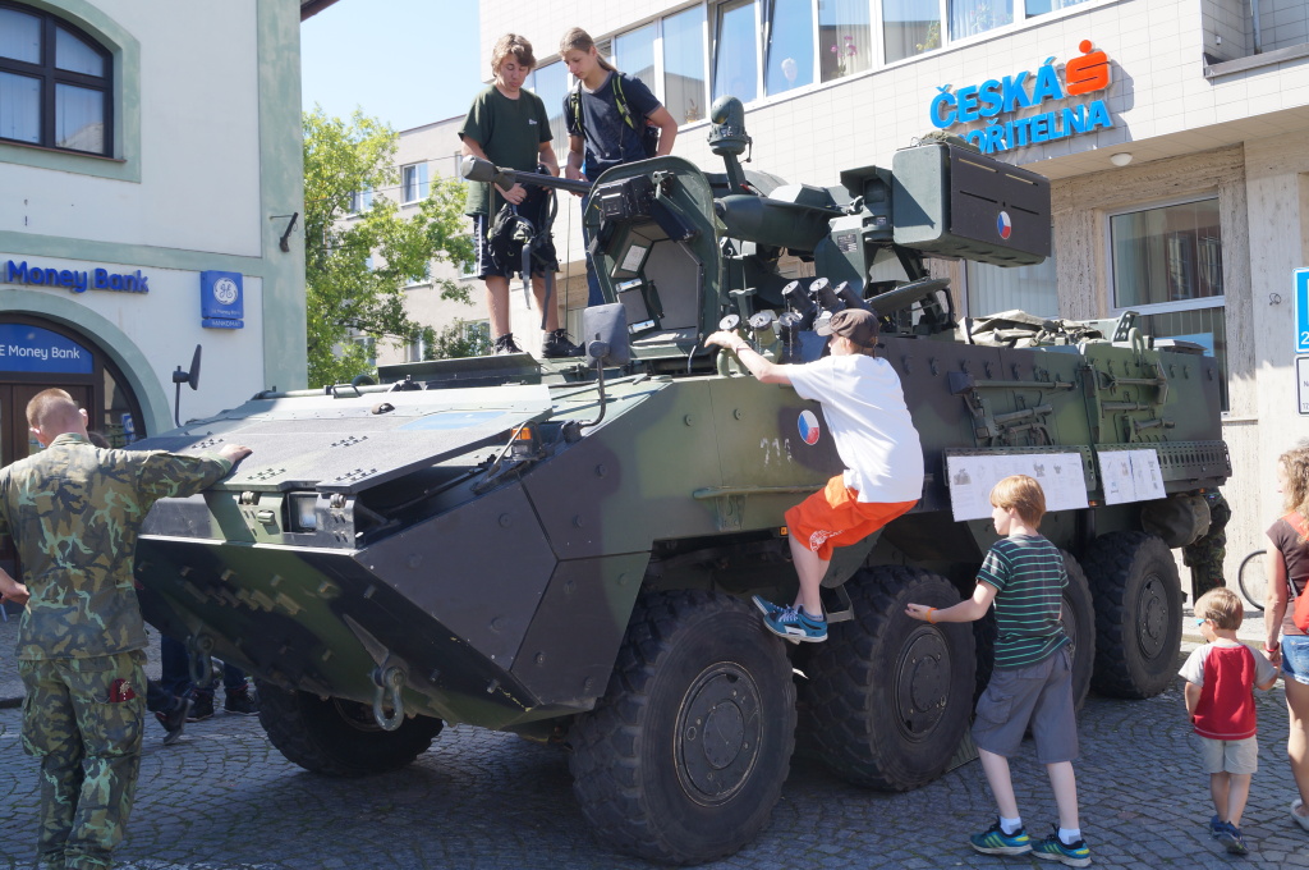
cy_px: 435
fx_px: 1307
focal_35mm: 36
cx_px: 654
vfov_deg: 36.8
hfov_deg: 53.2
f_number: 6.3
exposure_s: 1/160
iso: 100
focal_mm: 24
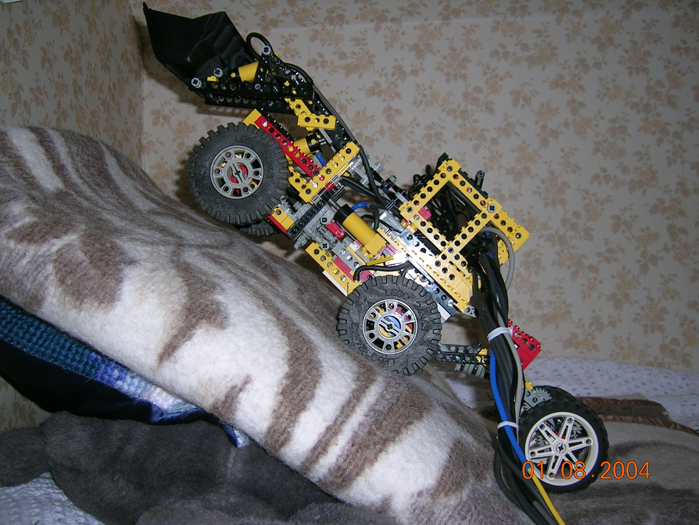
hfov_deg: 52.6
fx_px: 707
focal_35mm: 35
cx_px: 350
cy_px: 262
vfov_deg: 40.7
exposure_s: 1/60.1
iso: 50
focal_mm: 5.4
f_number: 2.8
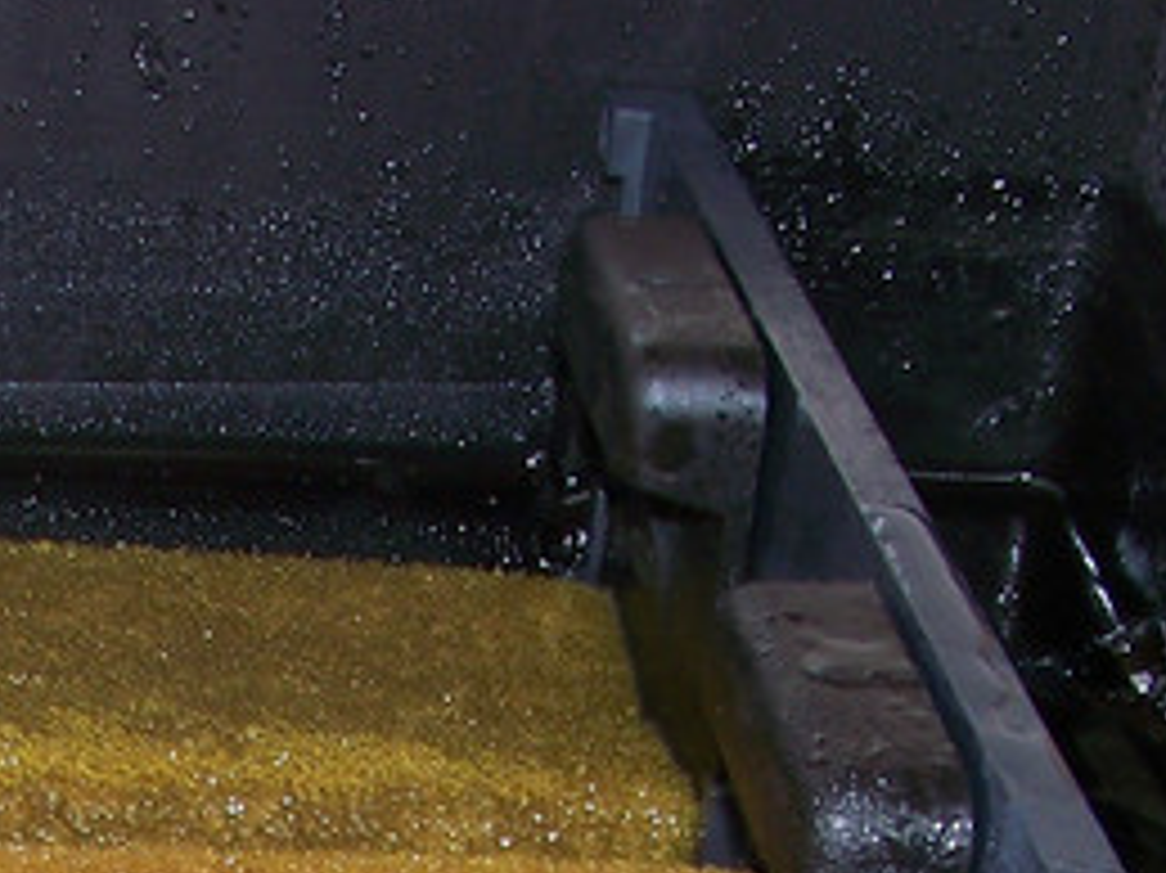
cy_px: 1498
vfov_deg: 10.3
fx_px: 4579
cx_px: -52
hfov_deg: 14.2
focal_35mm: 136
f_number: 5.6
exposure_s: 1/30
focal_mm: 5.85
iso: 64
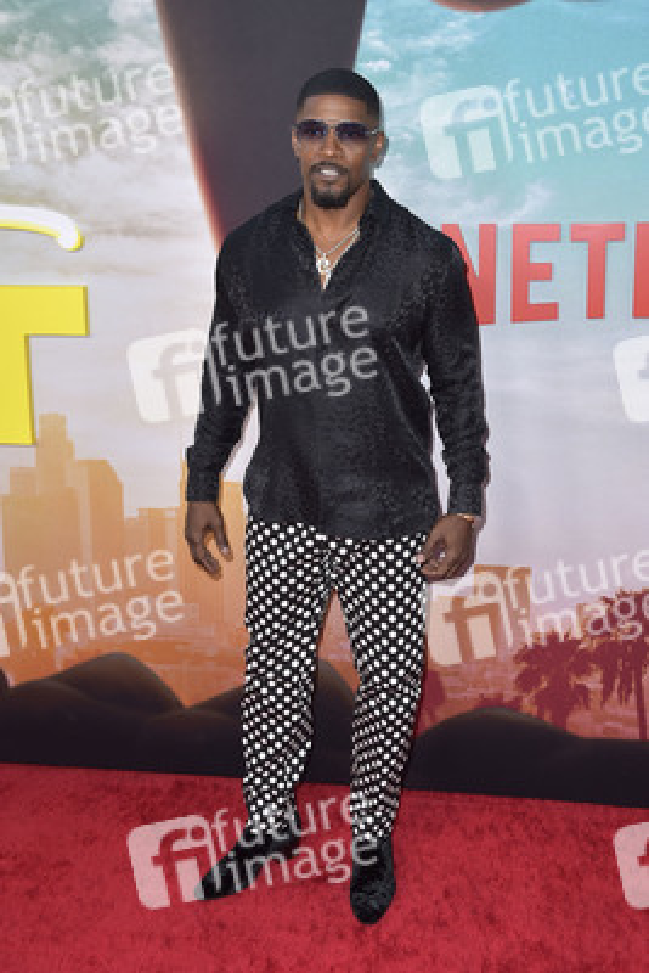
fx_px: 1027
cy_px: 486
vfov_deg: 50.7
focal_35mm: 38
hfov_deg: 35.1
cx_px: 324
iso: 500
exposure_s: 1/250
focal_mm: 38
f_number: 5.6
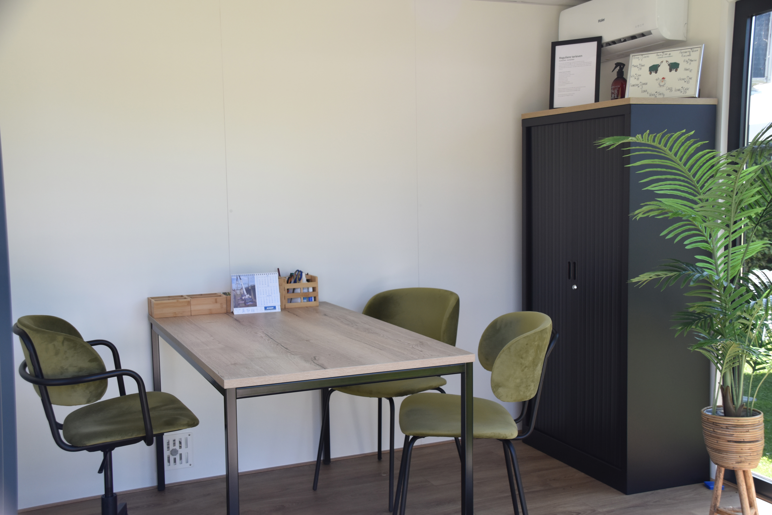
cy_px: 258
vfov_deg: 36.9
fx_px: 772
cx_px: 386
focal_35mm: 36
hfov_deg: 53.1
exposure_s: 1/200
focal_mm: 24
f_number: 7.1
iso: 400
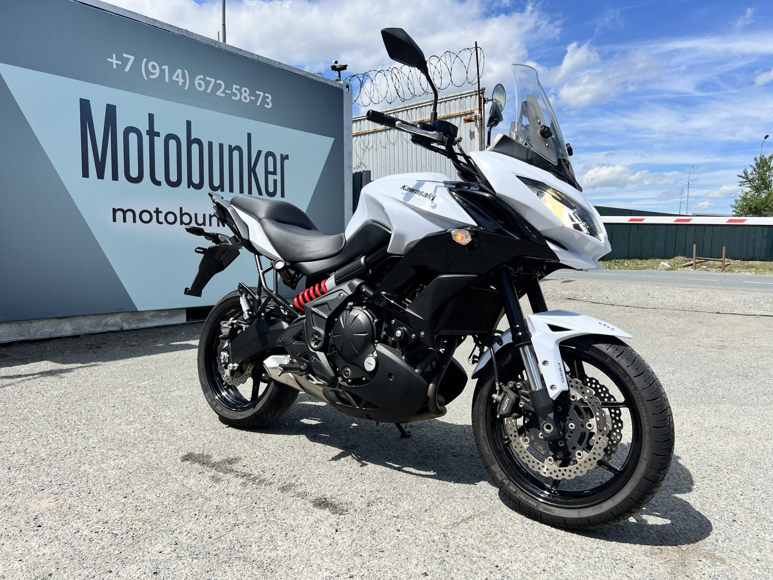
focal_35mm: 26
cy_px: 290
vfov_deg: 53.1
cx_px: 386
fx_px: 581
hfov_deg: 67.3
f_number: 1.5
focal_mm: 5.7
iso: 50
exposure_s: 1/3968
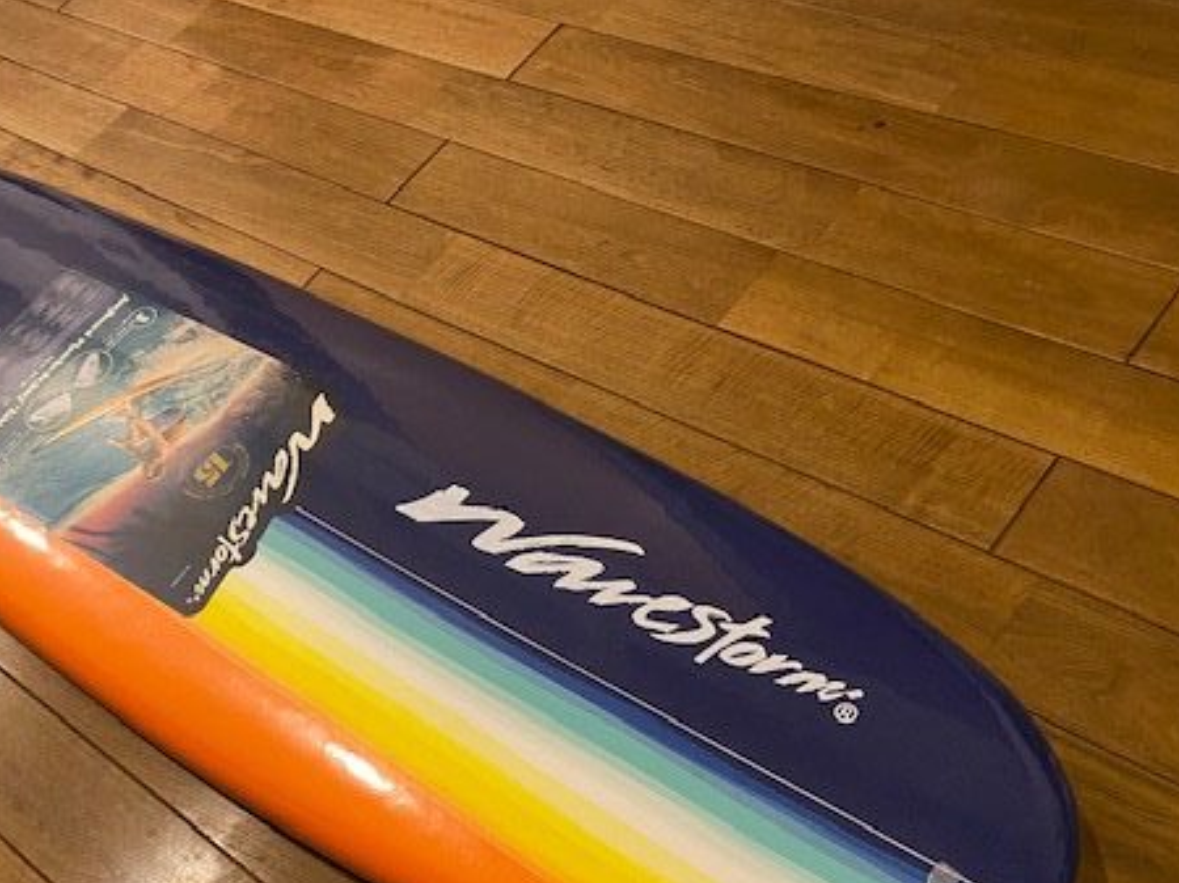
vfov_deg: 38.0
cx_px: 354
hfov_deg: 48.9
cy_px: 616
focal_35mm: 37
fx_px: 1260
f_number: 1.8
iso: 400
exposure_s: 1/60
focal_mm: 4.25
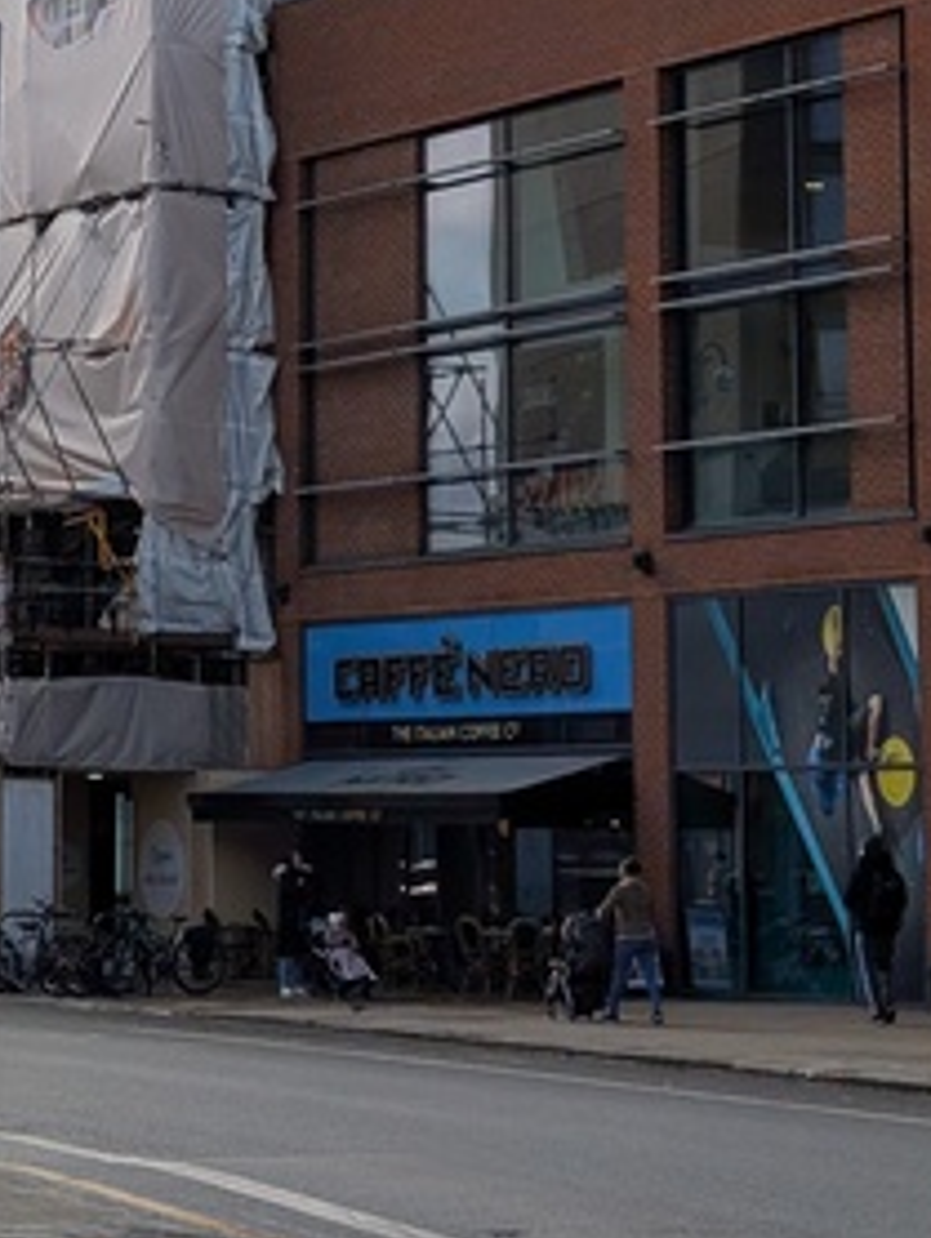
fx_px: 4046
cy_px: 107
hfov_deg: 12.9
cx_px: -76
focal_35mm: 113
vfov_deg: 17.1
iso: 19
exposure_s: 1/2193
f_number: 1.68
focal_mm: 6.9
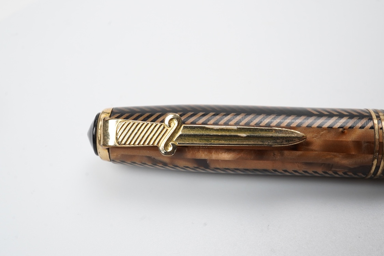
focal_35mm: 45
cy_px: 128
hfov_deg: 43.6
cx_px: 192
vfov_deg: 29.9
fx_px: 480
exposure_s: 1/100
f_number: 22
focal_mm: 30
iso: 640
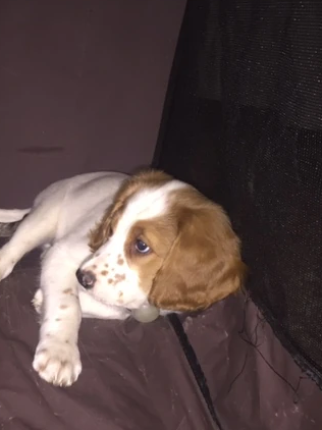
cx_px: 25
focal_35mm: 44
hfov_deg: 31.2
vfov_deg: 42.9
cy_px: 237
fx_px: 546
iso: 100
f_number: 2.2
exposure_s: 1/16
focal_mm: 4.15
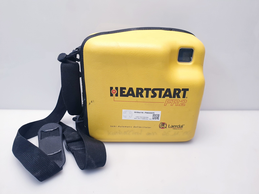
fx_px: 195
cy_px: 97
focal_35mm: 26
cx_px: 130
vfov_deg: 53.1
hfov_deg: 67.3
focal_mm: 4.3
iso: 64
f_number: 2.4
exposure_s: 1/50
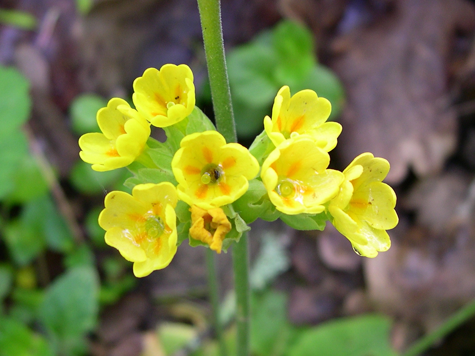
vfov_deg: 37.7
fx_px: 521
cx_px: 238
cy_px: 178
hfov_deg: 49.0
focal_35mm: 38
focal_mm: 8
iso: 100
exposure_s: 1/34
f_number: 2.8
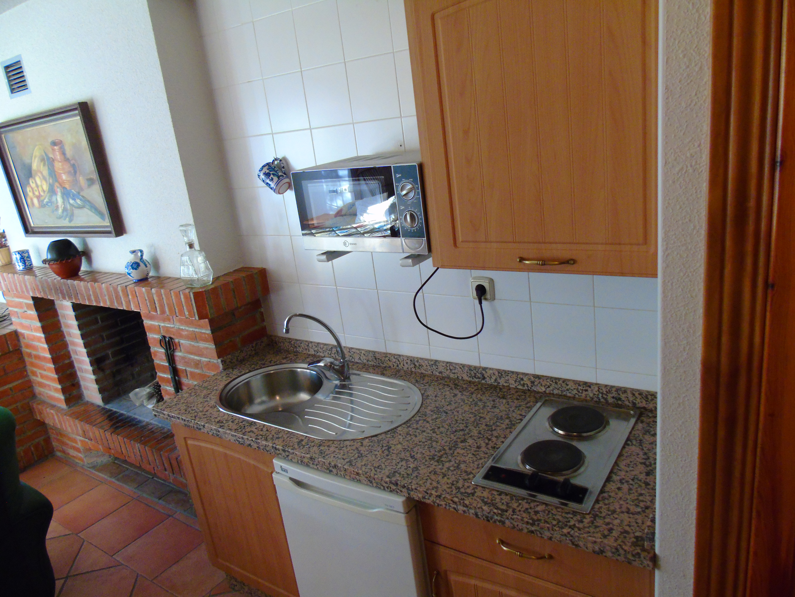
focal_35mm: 25
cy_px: 298
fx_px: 574
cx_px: 398
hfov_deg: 69.4
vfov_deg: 54.9
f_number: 3.4
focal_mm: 4.4
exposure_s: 1/25
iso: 400
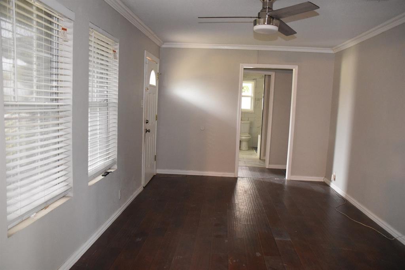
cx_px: 202
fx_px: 338
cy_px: 135
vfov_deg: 43.6
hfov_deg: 61.9
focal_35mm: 30
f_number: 3.5
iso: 3600
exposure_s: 1/60
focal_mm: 20
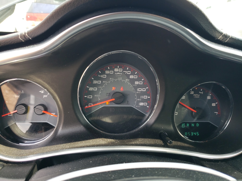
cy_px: 90
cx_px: 121
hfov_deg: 67.3
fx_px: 182
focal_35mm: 26
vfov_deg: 53.1
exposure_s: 1/217
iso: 50
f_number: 1.5
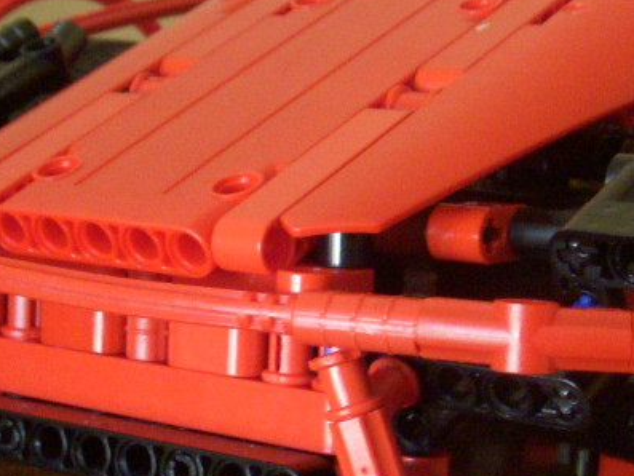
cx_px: 532
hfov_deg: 19.8
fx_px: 1795
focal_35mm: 98
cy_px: 319
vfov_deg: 15.1
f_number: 3.3
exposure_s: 1/8
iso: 400
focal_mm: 6.3
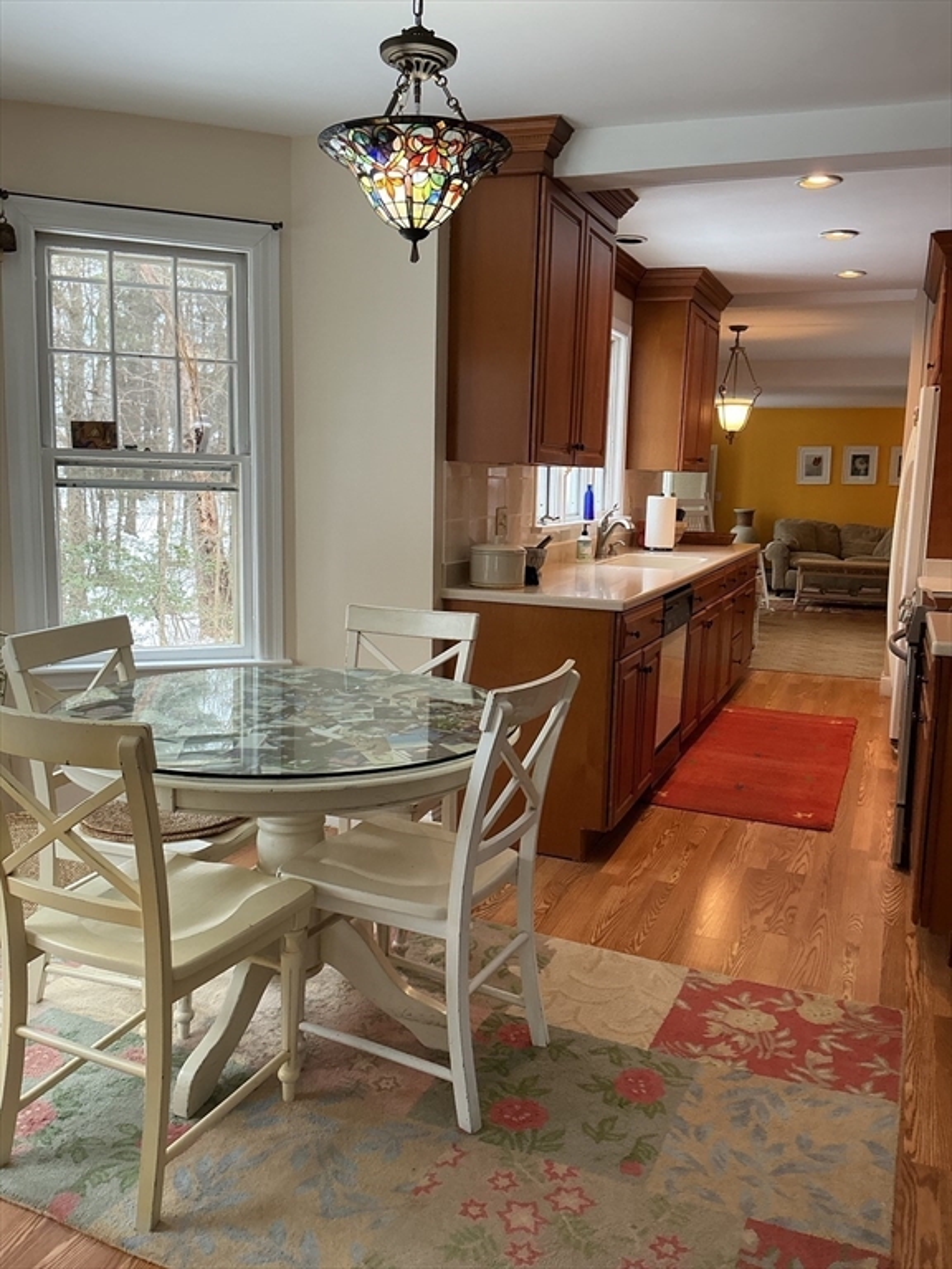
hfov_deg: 48.2
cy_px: 634
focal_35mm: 29
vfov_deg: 61.7
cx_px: 476
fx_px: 1063
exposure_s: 1/60
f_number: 1.8
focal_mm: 3
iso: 64
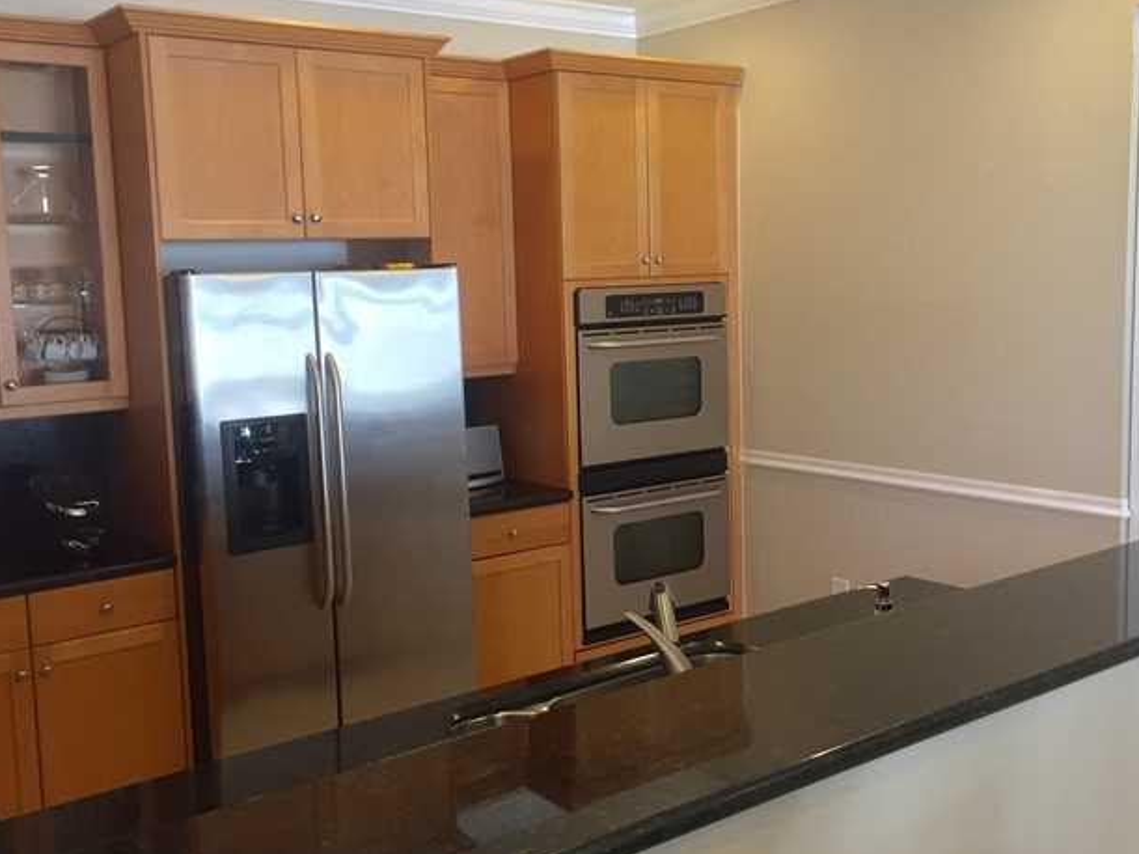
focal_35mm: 38
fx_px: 1250
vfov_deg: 37.7
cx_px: 591
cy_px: 423
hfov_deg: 49.0
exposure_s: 1/30
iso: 80
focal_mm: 4.15
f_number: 2.2
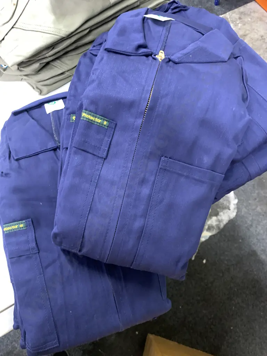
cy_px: 178
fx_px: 267
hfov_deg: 53.1
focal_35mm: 26
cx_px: 134
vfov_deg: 67.3
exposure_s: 1/25
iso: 400
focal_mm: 4.25
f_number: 1.8
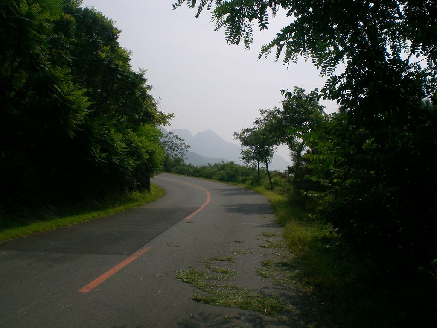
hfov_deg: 49.0
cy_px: 164
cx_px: 218
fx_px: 480
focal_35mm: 38
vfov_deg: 37.7
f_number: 4.4
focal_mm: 6.3
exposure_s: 1/1000
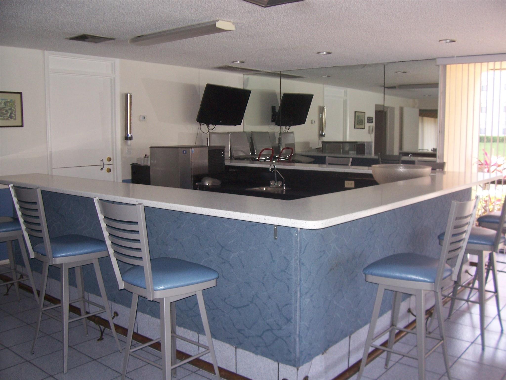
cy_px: 190
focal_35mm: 34
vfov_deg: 41.8
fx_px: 497
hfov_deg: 54.0
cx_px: 253
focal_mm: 5.6
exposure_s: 1/60
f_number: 2.7
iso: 125
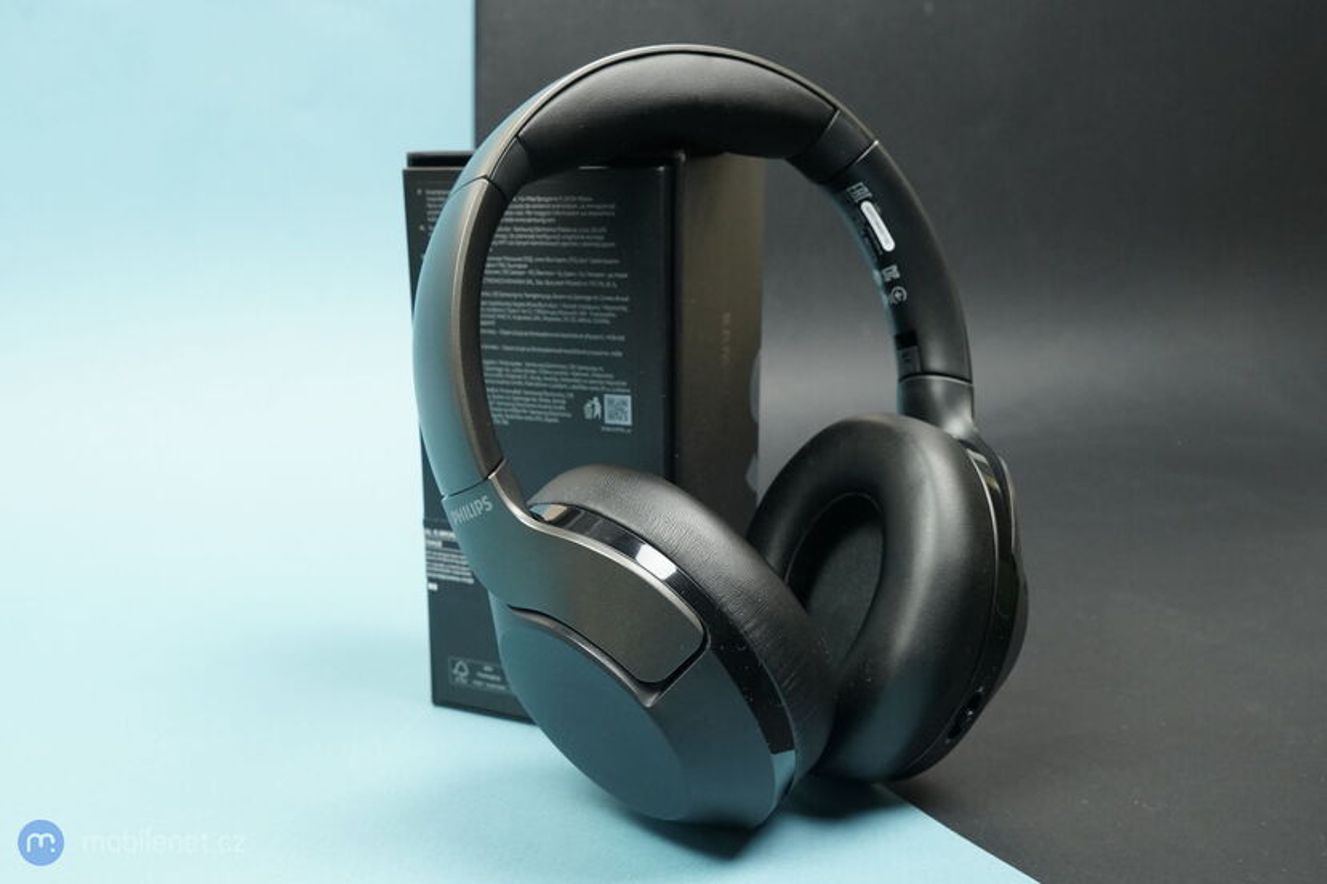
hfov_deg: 62.0
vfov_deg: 43.6
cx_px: 664
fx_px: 1105
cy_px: 442
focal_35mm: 30
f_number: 9
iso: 3200
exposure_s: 1/80
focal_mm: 30
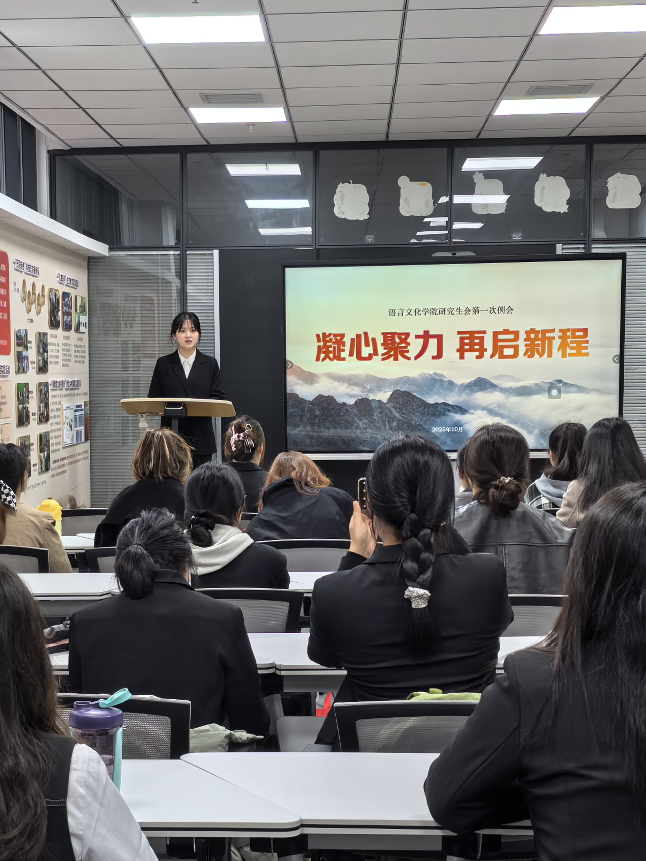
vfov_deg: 30.7
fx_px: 1568
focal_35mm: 63
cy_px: 500
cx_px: 234
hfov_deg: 23.2
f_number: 1.4
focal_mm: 5.75
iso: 80
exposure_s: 1/100
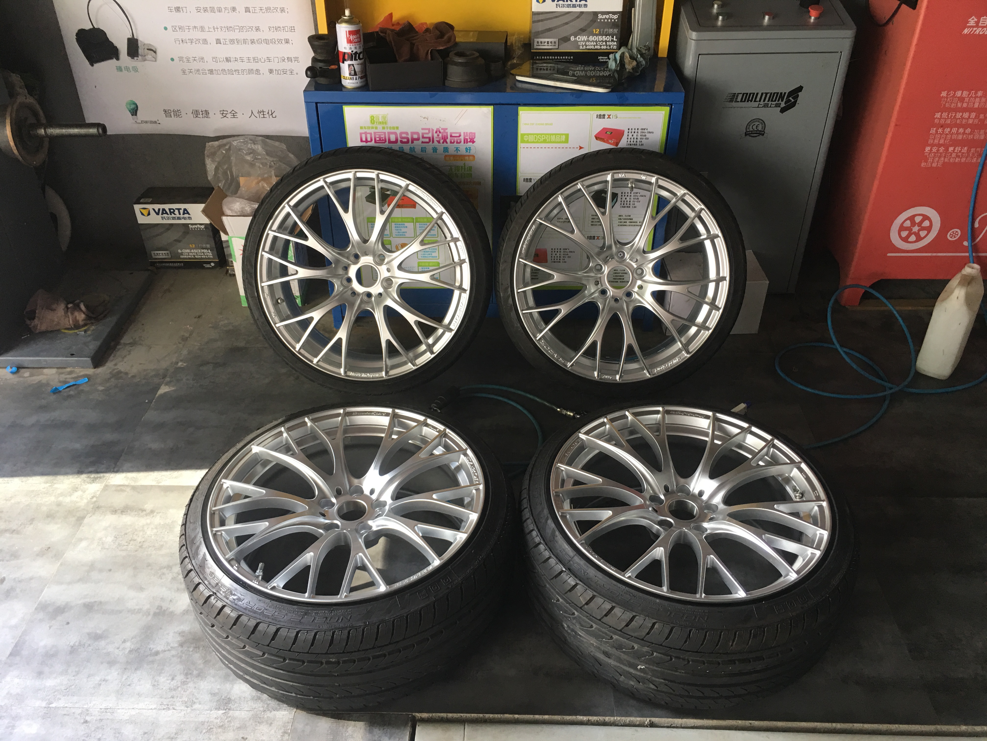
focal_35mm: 29
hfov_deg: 61.7
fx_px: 827
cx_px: 494
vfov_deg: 48.2
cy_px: 370
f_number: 2.2
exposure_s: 1/33
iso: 40
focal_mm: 4.15
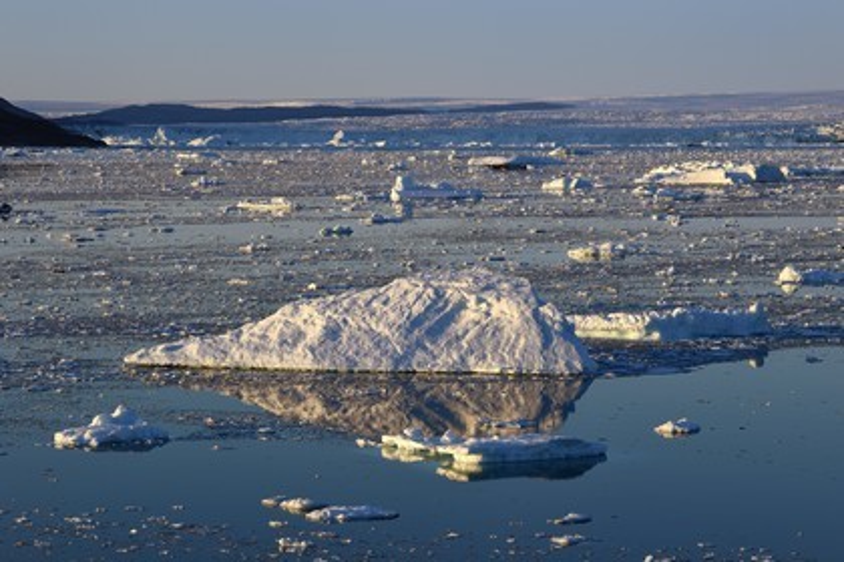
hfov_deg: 17.1
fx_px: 2813
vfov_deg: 11.4
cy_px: 281
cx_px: 422
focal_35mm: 120
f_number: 8
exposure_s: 1/250
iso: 200
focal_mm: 120
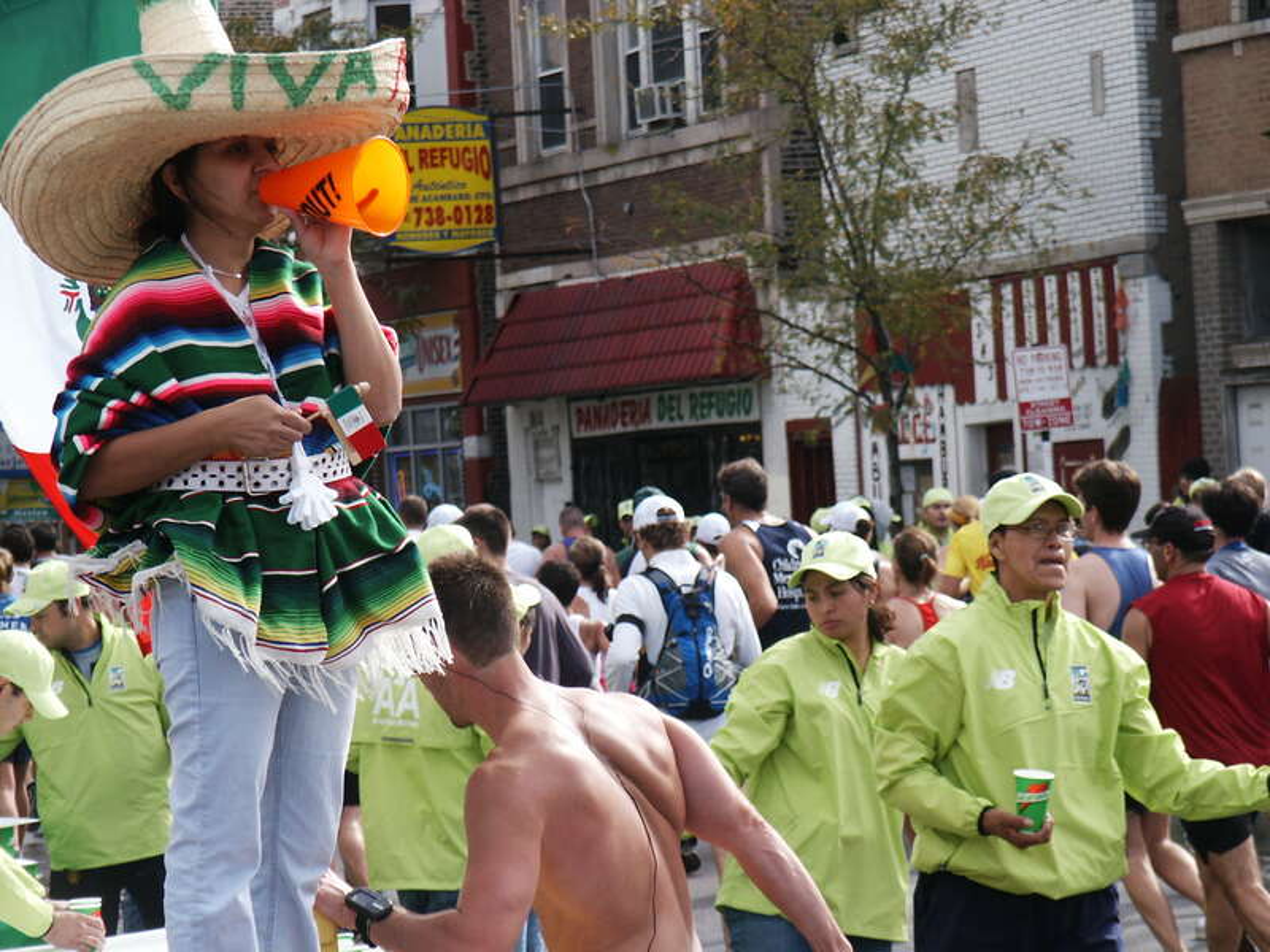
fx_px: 5100
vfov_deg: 10.7
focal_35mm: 139
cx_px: 635
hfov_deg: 14.2
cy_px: 476
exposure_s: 1/350
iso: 64
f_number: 3.6
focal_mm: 28.23
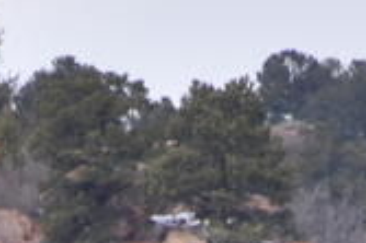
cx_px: 39
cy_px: 825
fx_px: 23350
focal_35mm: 2299
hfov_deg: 0.9
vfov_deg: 0.6
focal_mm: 300
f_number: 5.6
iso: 250
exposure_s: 1/640
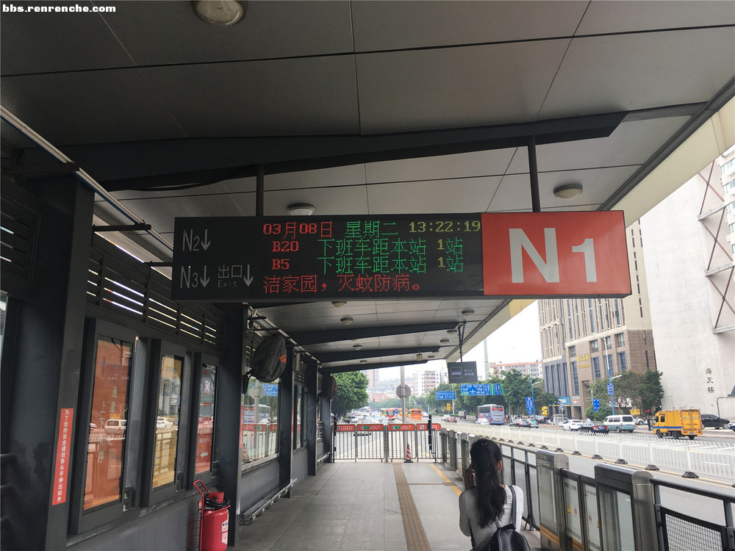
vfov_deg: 48.2
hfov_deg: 61.7
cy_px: 276
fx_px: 616
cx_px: 368
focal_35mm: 29
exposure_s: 1/257
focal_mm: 4.15
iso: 25
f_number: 2.2
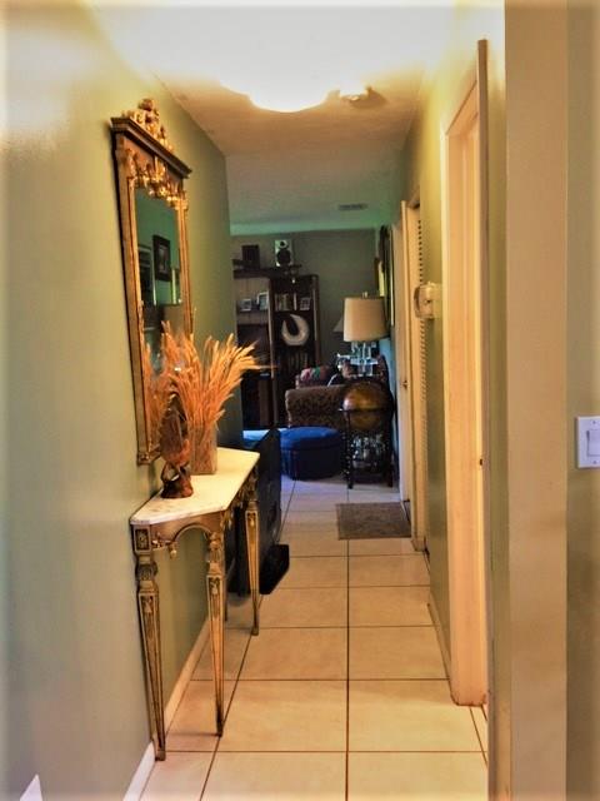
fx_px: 670
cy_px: 400
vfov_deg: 61.7
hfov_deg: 48.2
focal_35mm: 29
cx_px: 300
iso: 64
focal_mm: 4.15
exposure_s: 1/15
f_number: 2.2
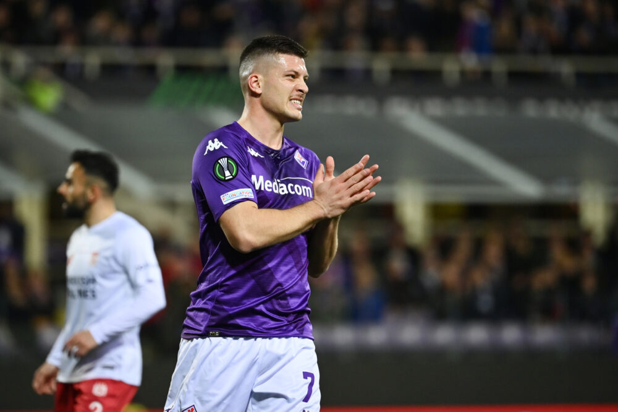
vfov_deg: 4.4
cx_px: 309
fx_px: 5320
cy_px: 206
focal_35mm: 310
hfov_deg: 6.6
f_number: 4
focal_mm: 310
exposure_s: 1/1600
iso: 2000
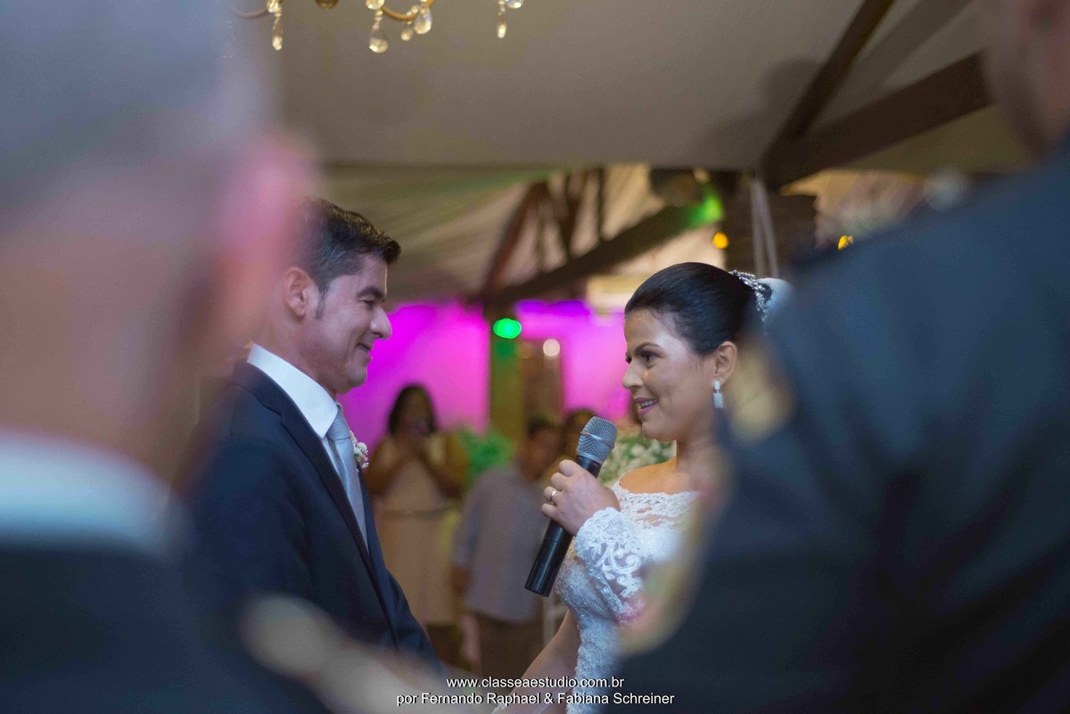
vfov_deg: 27.0
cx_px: 535
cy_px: 357
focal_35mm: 50
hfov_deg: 39.6
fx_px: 1487
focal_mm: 50
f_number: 1.8
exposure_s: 1/500
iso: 3200
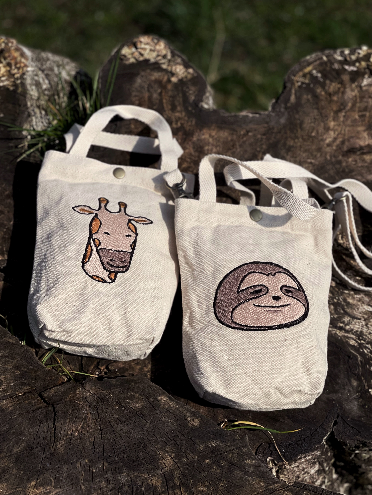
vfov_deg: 30.3
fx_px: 917
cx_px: 186
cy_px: 248
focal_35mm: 64
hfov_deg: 22.9
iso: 32
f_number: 2.2
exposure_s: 1/5236
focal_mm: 7.5
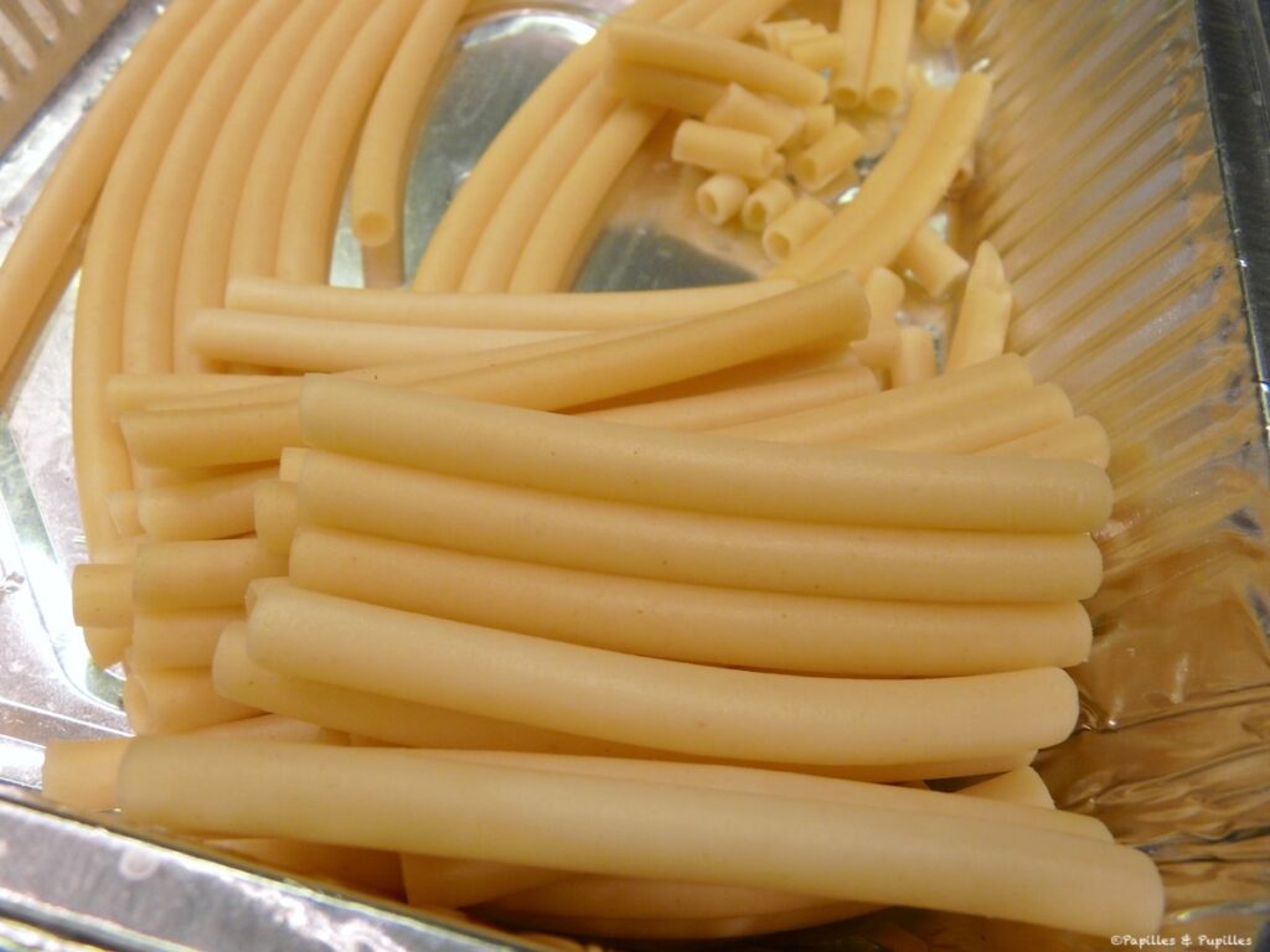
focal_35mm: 28
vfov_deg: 49.7
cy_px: 476
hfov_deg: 63.4
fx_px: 1027
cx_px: 635
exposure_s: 1/30
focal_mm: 4.6
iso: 160
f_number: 2.8
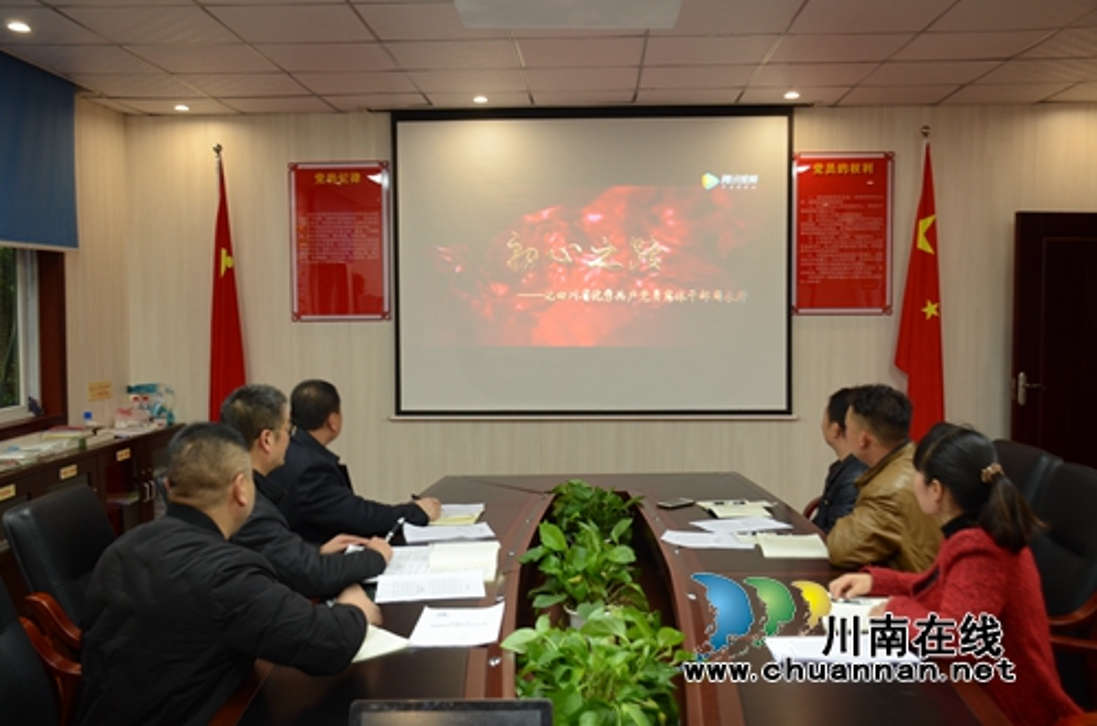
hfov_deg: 53.2
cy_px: 363
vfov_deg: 36.7
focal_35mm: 36
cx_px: 548
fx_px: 1095
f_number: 5.6
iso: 400
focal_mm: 24
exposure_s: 1/20
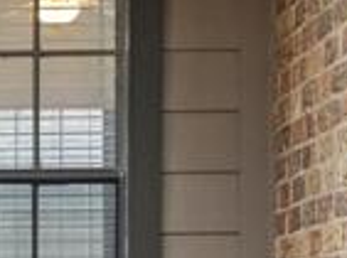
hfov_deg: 9.3
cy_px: 165
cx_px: -128
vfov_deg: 7.0
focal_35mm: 210
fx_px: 2100
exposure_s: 1/30
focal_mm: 30
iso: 400
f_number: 8
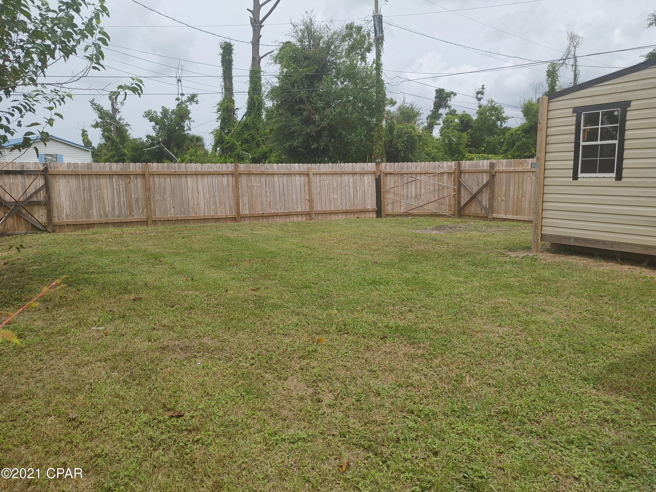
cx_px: 328
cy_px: 246
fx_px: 493
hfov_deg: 67.3
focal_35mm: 26
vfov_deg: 53.1
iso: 50
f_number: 1.8
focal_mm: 5.58
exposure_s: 1/2326
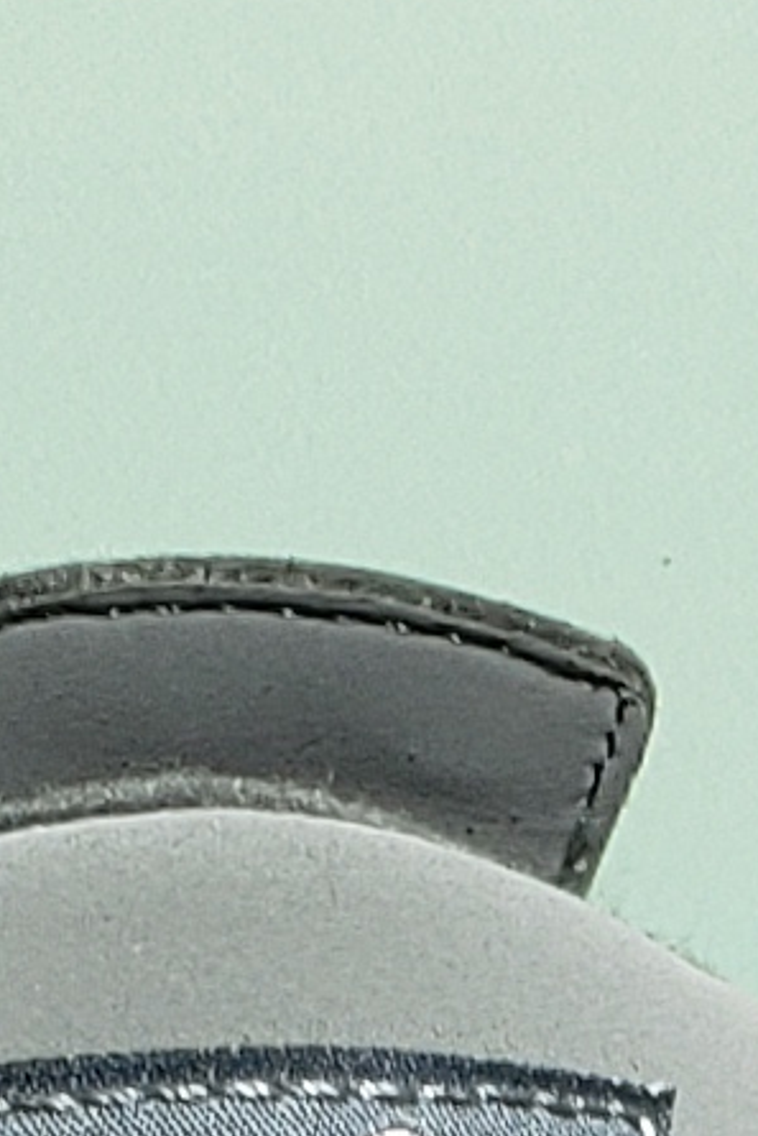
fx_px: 7731
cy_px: 3699
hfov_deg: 5.5
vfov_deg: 7.2
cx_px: 1570
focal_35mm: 245
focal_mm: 4.3
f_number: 2.4
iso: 50
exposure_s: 1/108
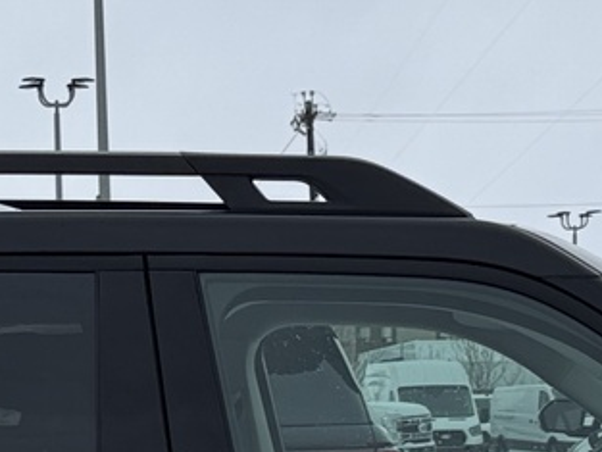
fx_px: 2731
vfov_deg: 9.2
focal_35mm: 157
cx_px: 252
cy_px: 673
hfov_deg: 12.6
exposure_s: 1/2041
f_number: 1.78
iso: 80
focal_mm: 6.76
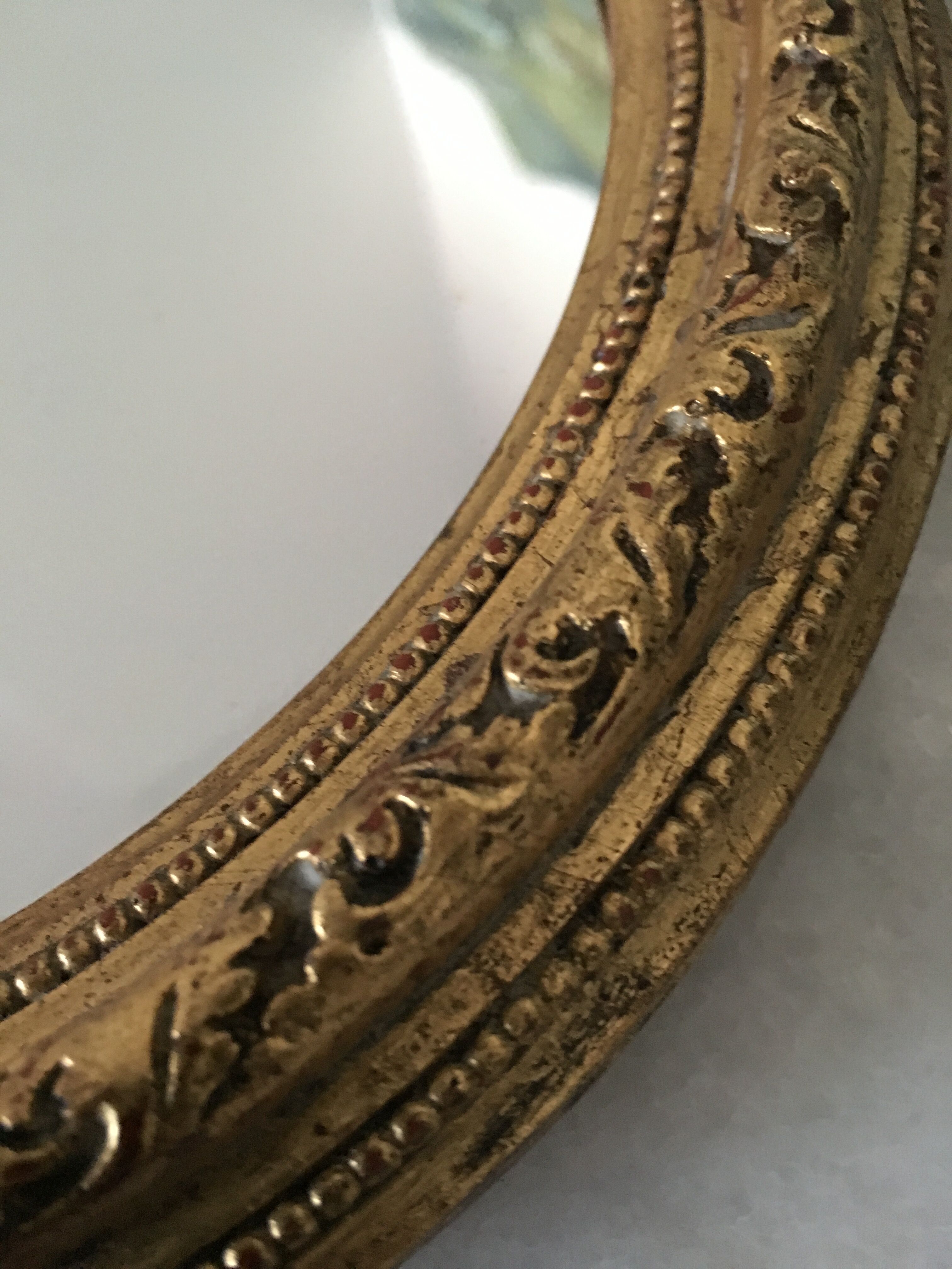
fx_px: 1063
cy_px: 634
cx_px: 476
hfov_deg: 48.2
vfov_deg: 61.7
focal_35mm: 29
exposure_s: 1/17
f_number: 2.2
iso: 320
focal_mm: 4.15
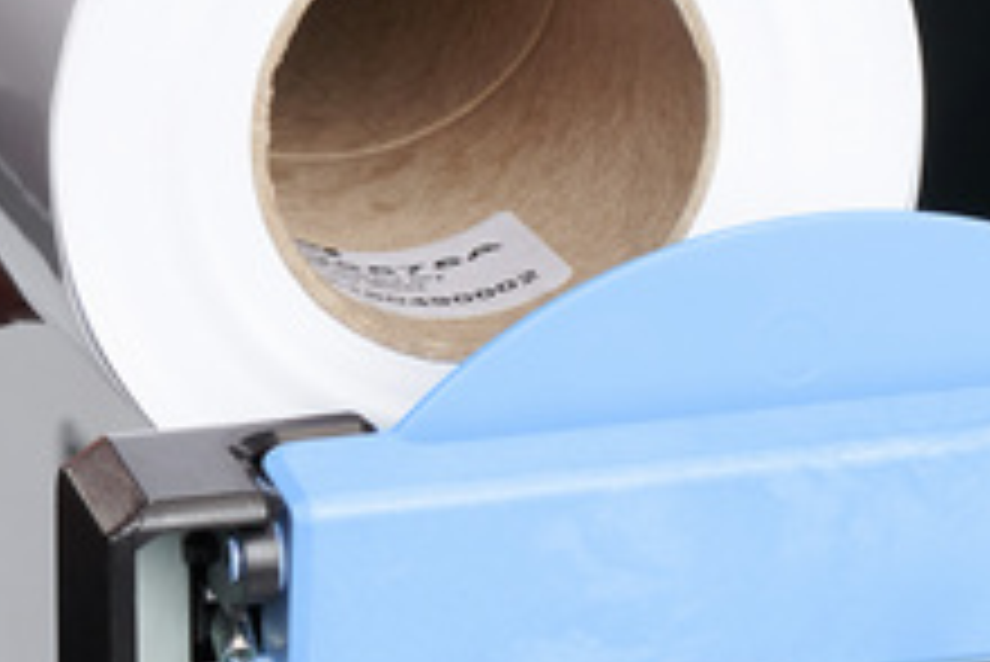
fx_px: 9989
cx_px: -252
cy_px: -254
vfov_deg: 3.8
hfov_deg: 5.6
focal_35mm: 363
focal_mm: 50
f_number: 11
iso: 100
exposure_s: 1/250
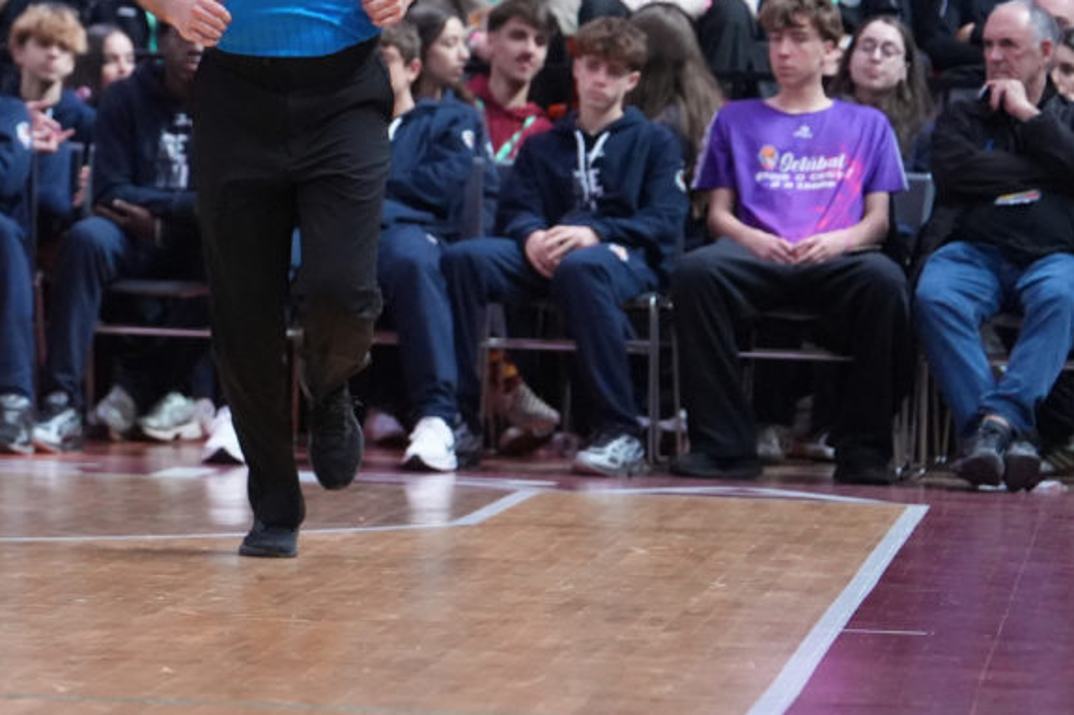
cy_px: -52
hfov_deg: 5.1
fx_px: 11959
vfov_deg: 3.4
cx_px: -336
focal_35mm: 401
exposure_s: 1/1000
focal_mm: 150
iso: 6400
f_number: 5
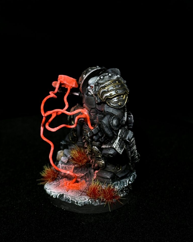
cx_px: 96
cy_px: 117
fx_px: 564
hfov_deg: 19.4
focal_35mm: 79
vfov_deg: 24.1
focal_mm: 6.86
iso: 100
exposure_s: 1/100
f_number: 1.78
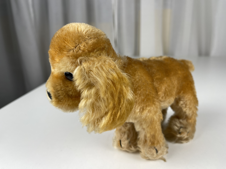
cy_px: 84
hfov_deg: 69.4
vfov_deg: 54.9
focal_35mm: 25
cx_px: 113
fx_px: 163
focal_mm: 5.1
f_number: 1.6
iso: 32
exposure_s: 1/144
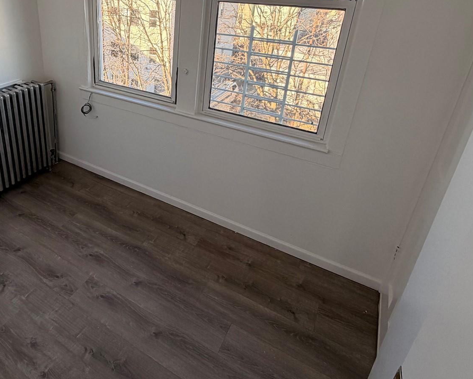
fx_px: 350
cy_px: 110
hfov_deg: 65.3
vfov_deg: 54.9
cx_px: 139
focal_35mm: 25
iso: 50
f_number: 2.2
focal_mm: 2.22
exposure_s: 1/166
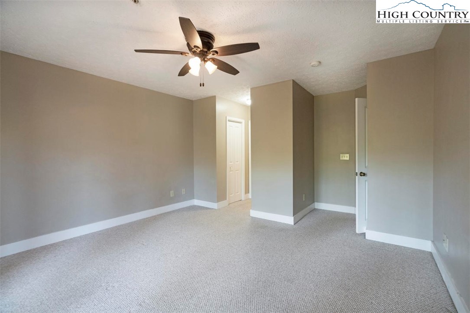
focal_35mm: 16
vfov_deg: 73.7
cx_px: 235
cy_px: 156
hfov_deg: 96.7
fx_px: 209
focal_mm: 16
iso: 3200
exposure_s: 1/60
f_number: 6.3
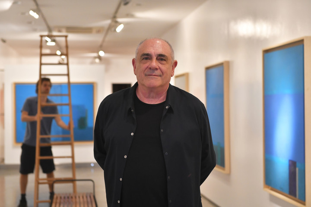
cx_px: 156
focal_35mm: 70
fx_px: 605
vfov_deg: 19.5
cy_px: 104
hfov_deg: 28.8
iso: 1600
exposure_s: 1/200
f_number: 3.5
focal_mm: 70
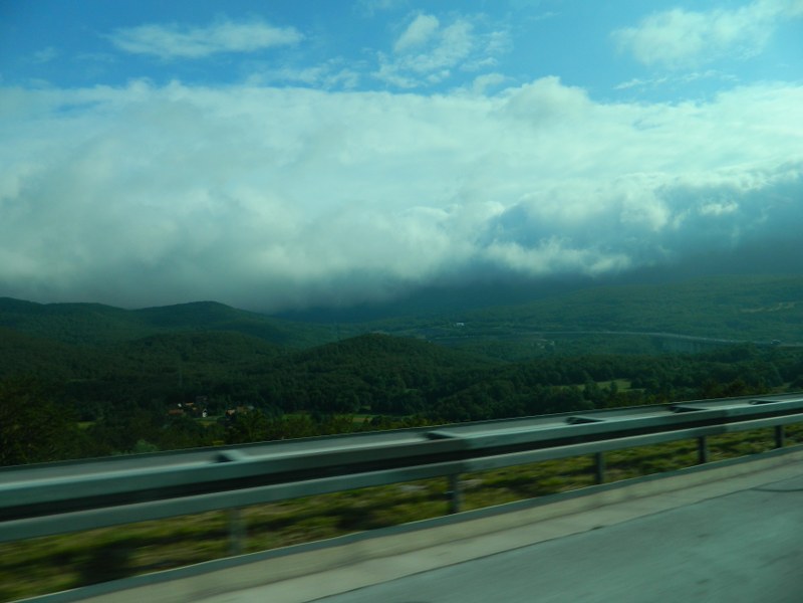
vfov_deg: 54.9
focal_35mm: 25
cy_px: 302
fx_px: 580
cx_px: 402
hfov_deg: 69.4
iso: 80
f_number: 8.7
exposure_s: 1/250
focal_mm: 4.5
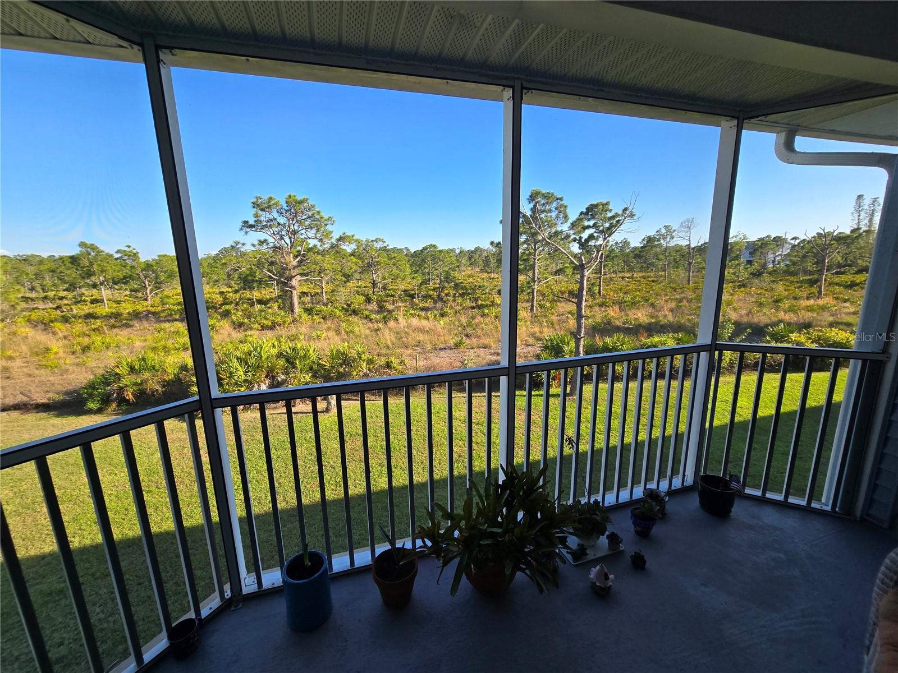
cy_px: 336
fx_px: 337
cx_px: 449
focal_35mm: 13
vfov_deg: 89.9
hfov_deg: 106.2
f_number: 2.2
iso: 50
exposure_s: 1/440
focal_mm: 2.2
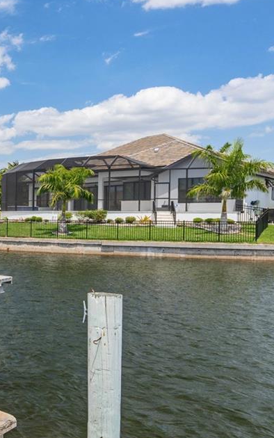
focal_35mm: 44
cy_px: 229
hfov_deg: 22.3
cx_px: -170
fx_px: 525
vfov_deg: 45.2
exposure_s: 1/125
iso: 320
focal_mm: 17
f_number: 8
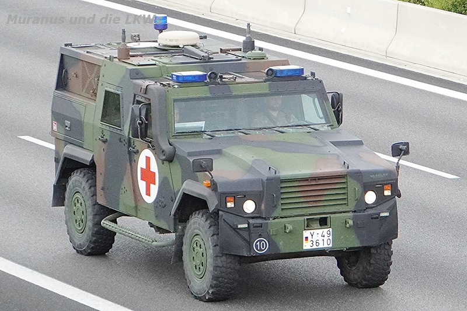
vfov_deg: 8.2
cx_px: 234
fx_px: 2167
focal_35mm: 167
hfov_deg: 12.3
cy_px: 156
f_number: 6.3
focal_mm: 111.4
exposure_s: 1/2000
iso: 4000
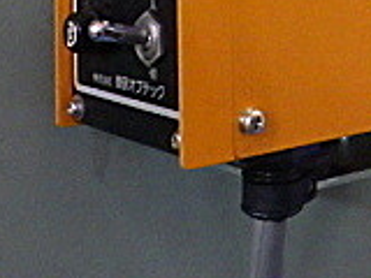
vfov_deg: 12.0
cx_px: 329
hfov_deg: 17.3
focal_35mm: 112
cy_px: -243
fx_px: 1200
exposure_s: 1/45
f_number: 3.5
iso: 1600
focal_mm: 5
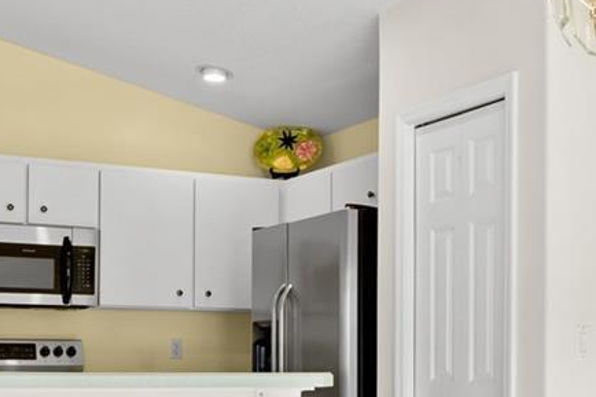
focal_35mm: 61
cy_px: 361
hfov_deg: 32.9
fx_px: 1007
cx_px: 246
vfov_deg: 21.8
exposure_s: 1/1.67
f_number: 8
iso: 100
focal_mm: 11
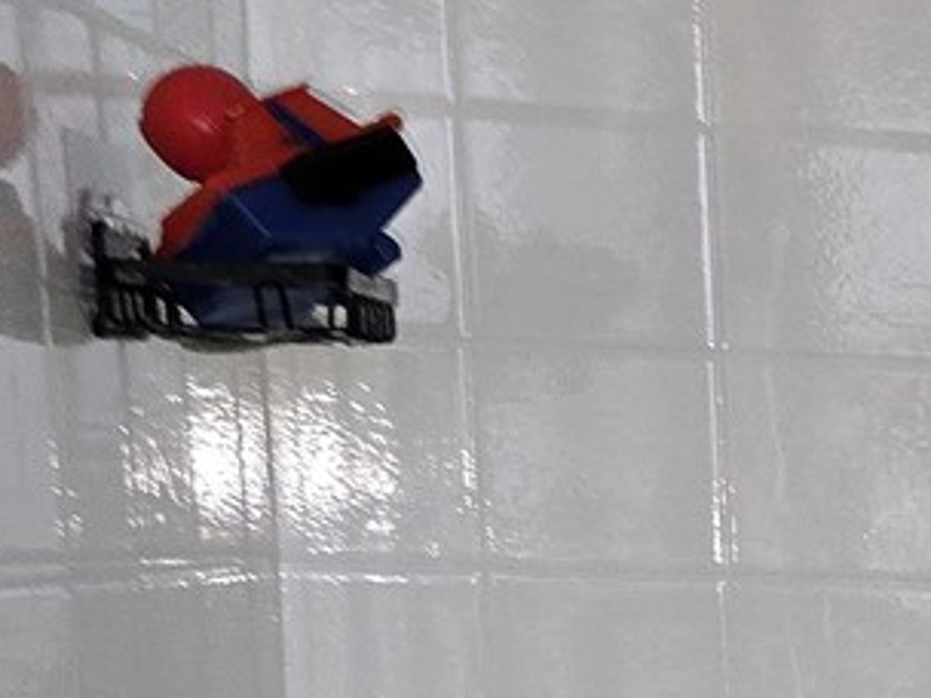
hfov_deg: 12.4
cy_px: 1111
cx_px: 2309
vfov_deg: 11.6
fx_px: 3254
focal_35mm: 121
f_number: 1.7
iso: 100
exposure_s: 1/60
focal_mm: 6.3
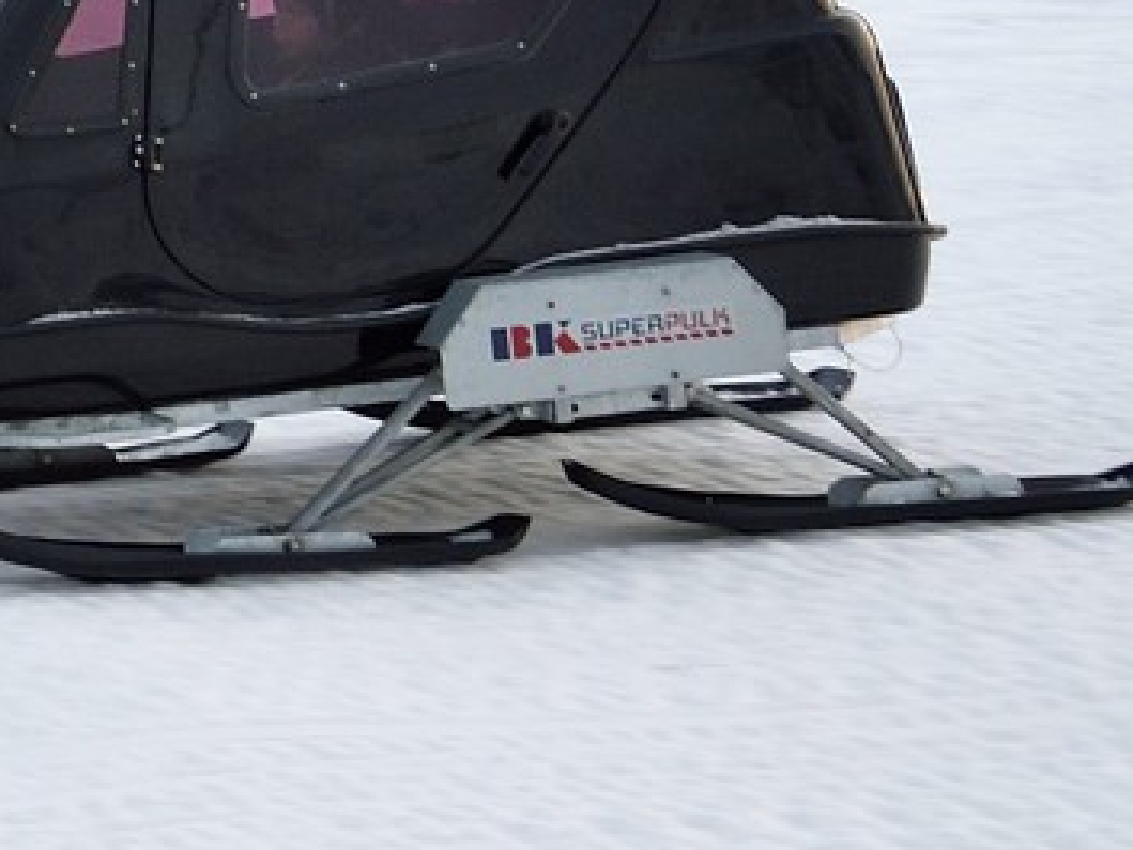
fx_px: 5992
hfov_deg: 9.9
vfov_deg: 7.9
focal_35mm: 183
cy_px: -565
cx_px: -1249
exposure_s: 1/125
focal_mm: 42
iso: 800
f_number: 9
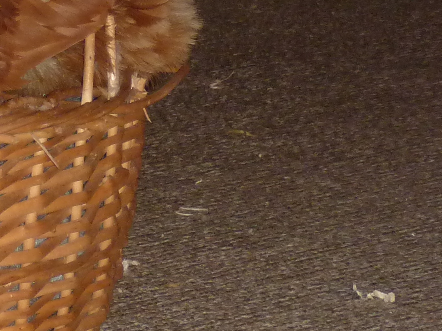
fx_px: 2732
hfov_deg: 9.1
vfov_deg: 6.9
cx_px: -72
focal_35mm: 214
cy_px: -26
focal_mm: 10.4
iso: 250
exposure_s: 1/40
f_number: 5
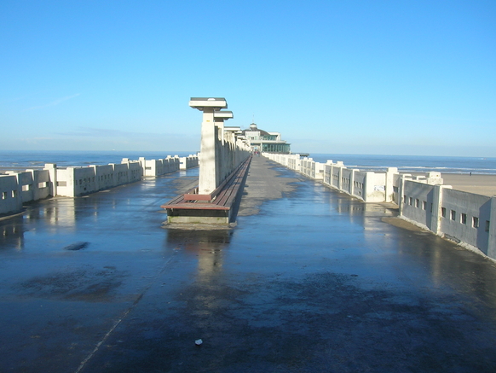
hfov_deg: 52.6
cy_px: 184
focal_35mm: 35
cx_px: 249
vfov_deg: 40.7
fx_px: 502
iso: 50
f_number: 4.9
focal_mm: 5.7
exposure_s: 1/406
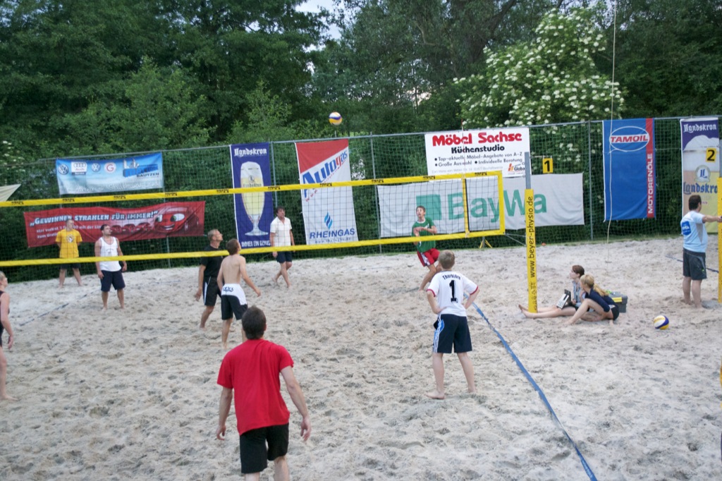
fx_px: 902
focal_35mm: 45
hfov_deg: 43.6
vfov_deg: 29.8
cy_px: 240
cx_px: 361
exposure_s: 1/125
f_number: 4.5
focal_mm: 30
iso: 3200
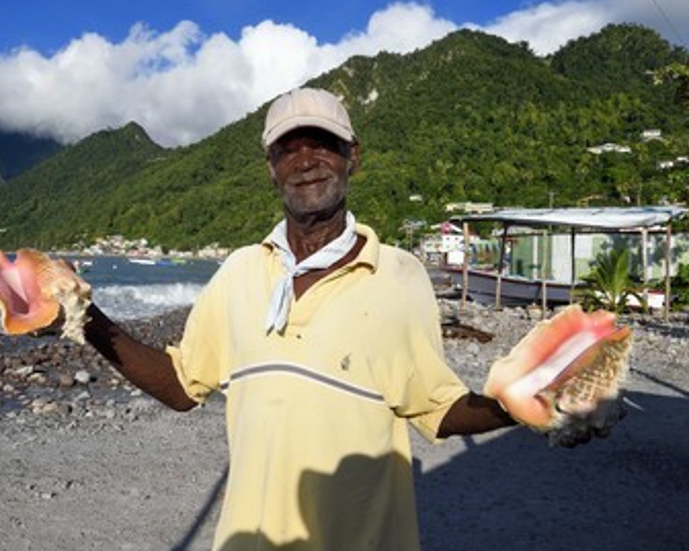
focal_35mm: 34
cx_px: 287
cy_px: 274
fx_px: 694
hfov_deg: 52.6
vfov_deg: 43.4
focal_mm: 29
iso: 200
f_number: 18
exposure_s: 1/200
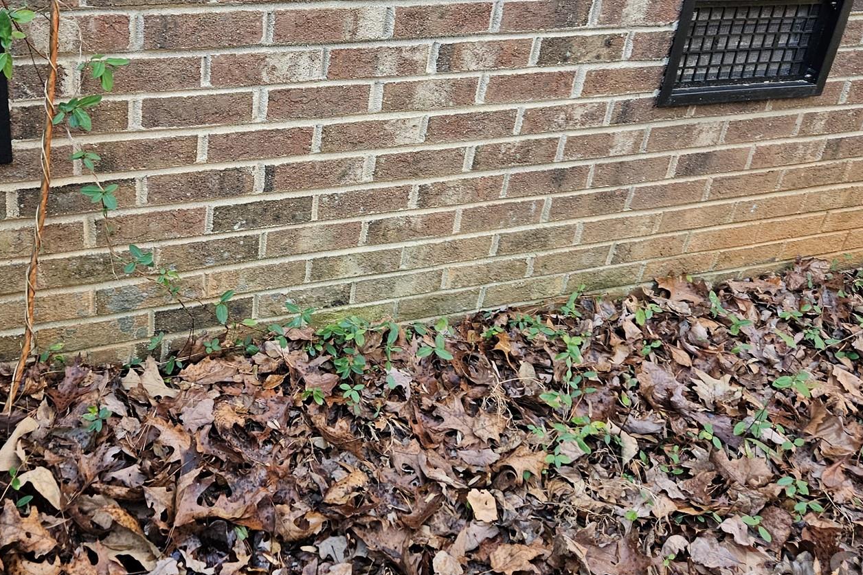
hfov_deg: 48.5
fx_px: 935
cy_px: 153
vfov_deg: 33.6
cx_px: 269
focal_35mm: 39
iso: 200
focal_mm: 5.4
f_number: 1.8
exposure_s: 1/120
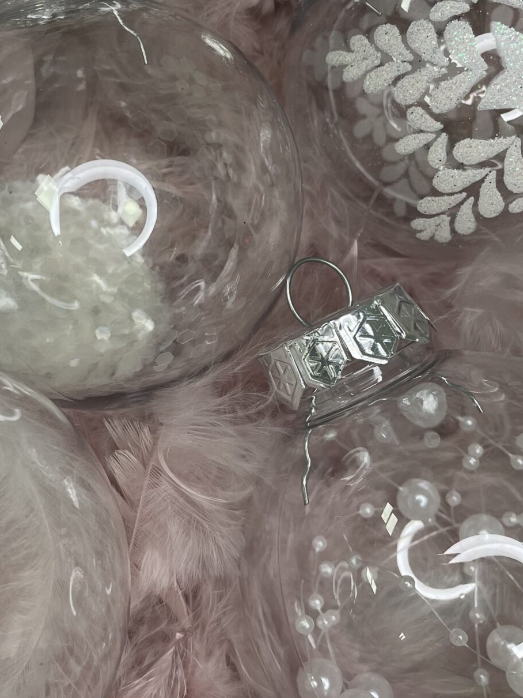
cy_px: 288
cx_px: 128
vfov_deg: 34.8
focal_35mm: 55
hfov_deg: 26.2
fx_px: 1108
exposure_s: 1/100
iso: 50
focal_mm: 4.2
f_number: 1.6
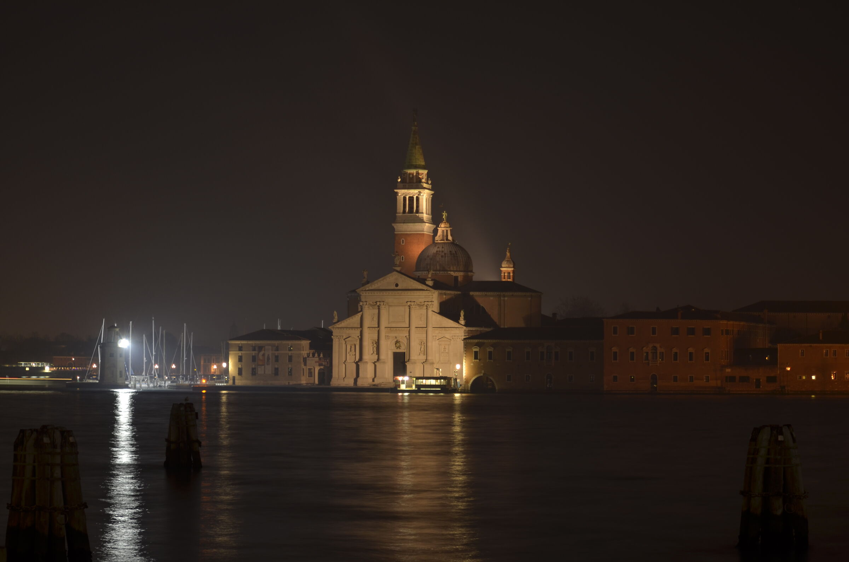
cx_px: 424
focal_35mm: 105
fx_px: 2471
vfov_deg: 13.0
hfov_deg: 19.5
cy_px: 281
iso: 100
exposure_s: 5
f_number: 4
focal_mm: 70
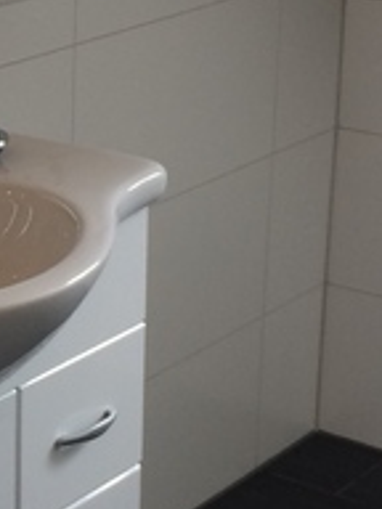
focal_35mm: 116
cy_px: 159
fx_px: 1707
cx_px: -202
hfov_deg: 12.1
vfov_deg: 16.9
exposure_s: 1/33
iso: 40
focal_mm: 4.15
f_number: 2.2
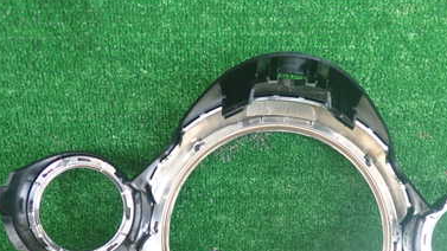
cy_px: 204
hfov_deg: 39.7
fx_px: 616
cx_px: 269
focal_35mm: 52
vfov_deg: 22.7
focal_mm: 5.4
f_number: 2.3
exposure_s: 1/60
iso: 160
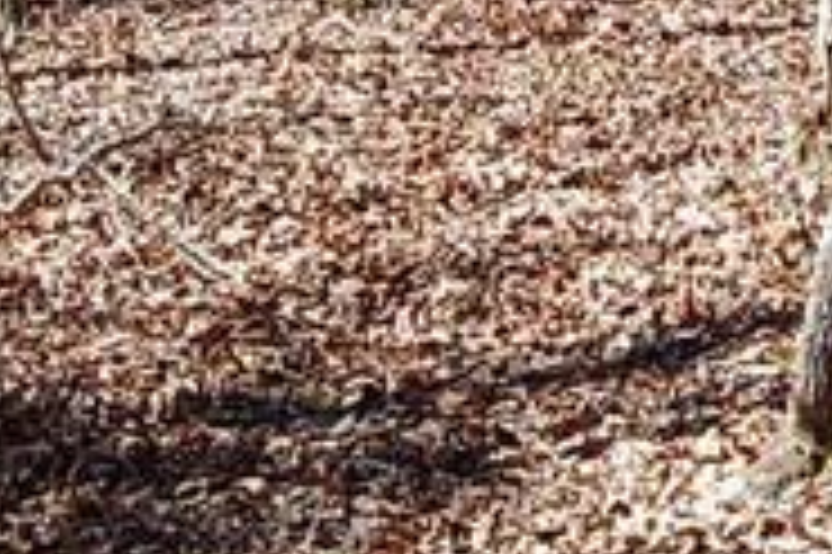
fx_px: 3602
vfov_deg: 8.7
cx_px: 612
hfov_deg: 13.1
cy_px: -41
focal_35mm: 156
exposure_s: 1/200
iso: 200
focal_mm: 20
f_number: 7.1
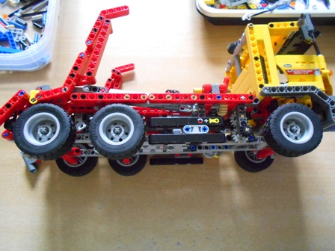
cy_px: 126
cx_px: 168
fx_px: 252
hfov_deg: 67.3
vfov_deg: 53.1
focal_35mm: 26
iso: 800
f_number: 3.2
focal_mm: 4.6
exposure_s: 1/20
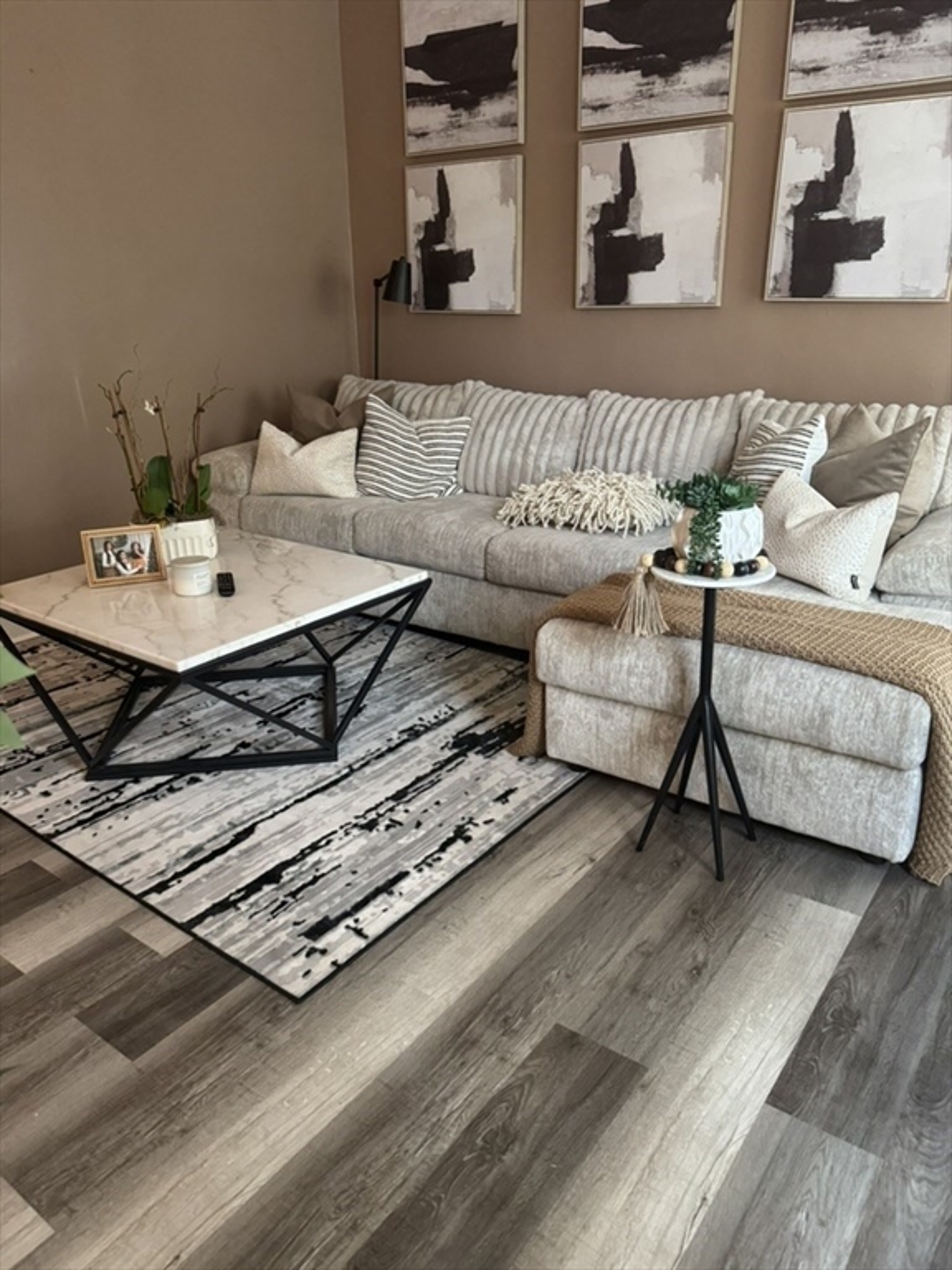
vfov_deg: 71.6
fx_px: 880
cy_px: 635
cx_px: 476
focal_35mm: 24
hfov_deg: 56.8
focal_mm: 6.76
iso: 800
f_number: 1.78
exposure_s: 1/40
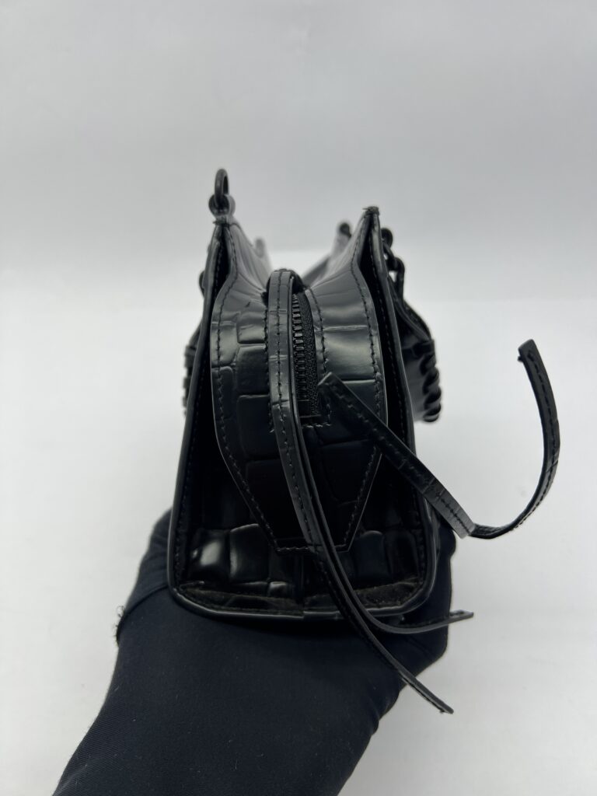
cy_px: 398
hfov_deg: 53.1
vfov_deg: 67.3
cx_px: 298
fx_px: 598
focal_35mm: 26
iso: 40
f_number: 1.5
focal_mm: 5.7
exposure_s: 1/239
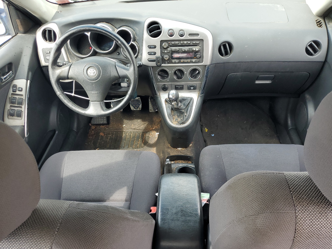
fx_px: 249
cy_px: 124
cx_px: 166
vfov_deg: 53.1
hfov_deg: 67.3
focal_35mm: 26
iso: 50
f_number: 1.5
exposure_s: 1/175
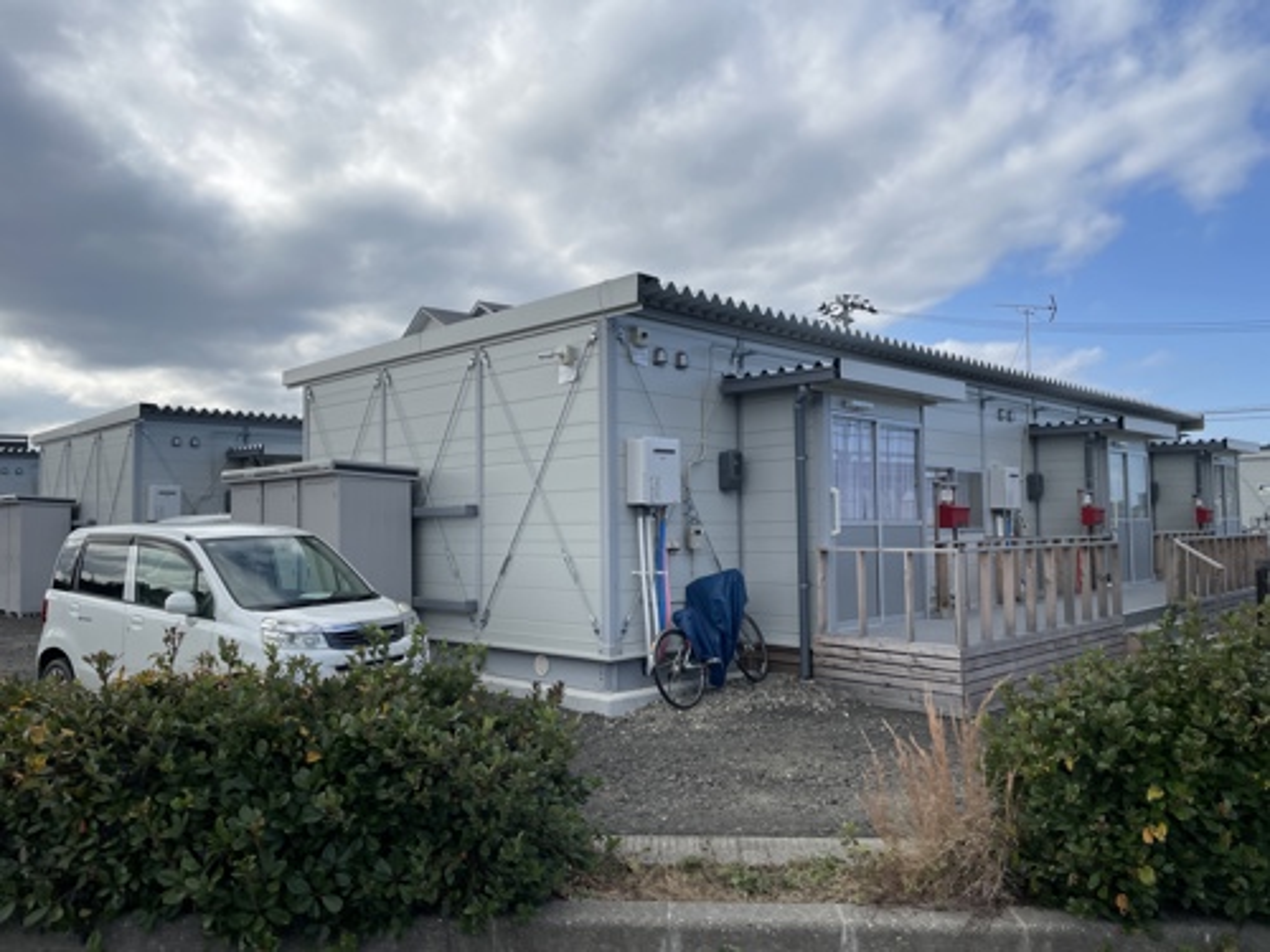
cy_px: 476
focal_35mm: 26
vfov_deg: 53.1
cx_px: 635
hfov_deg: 67.3
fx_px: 954
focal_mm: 4.2
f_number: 1.6
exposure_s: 1/3861
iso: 32
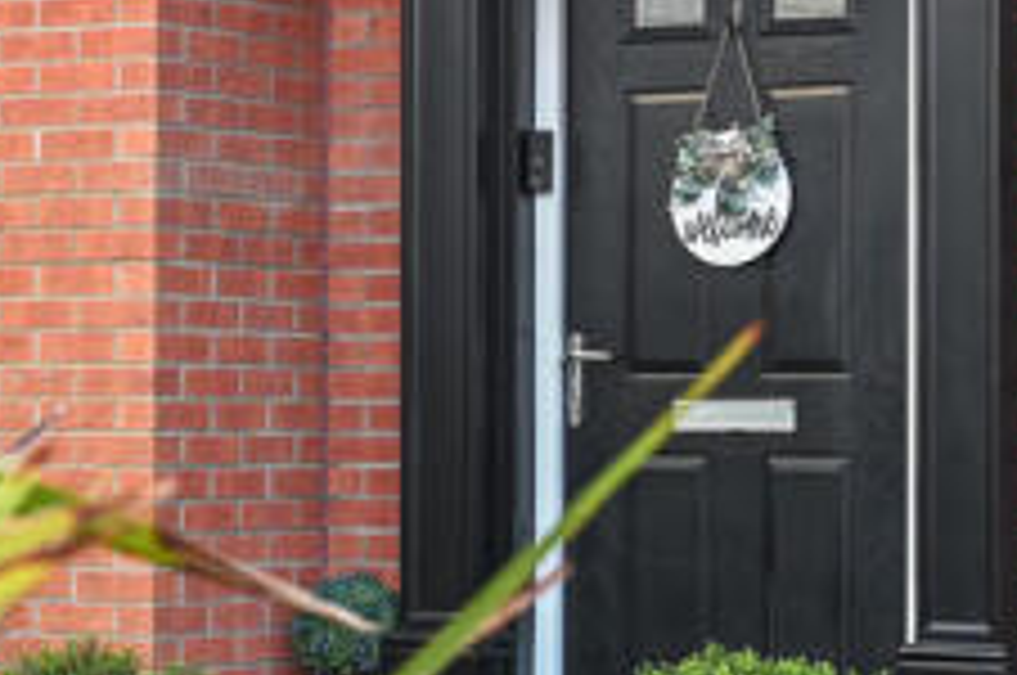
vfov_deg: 9.4
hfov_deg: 14.2
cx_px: 616
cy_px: 184
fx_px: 4090
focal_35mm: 145
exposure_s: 1/6
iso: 400
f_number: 8
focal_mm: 50
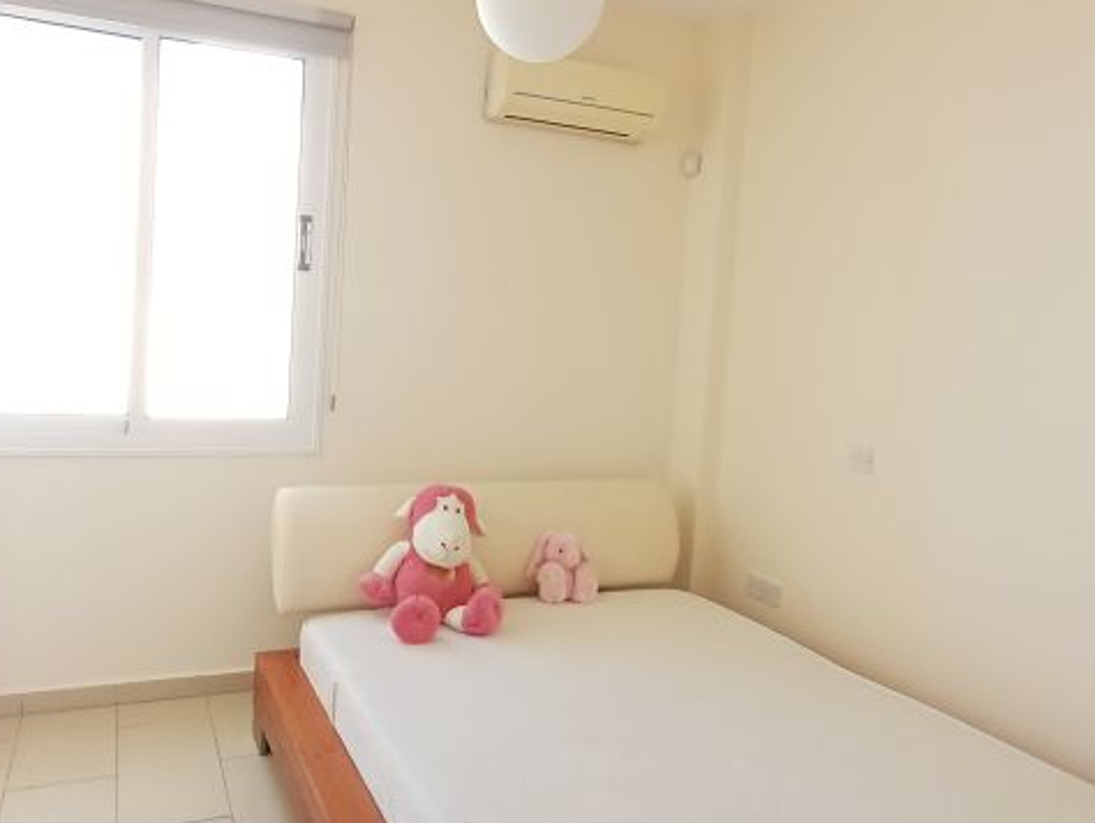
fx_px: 855
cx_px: 453
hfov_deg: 64.8
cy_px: 377
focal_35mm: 27
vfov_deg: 51.3
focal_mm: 1.64
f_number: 2.2
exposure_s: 1/50
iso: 50
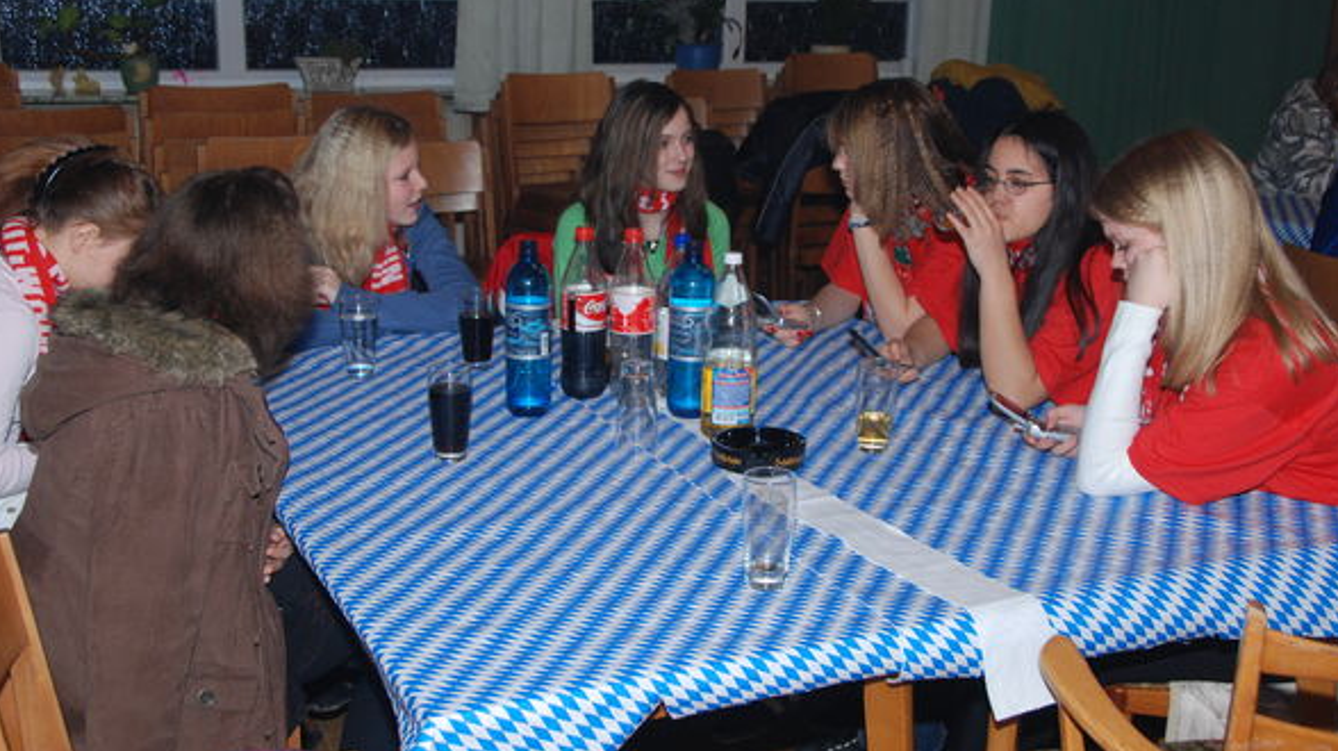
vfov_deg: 26.5
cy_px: 321
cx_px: 667
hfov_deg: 45.5
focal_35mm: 45
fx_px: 1596
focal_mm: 28
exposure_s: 1/60
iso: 400
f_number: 5.6
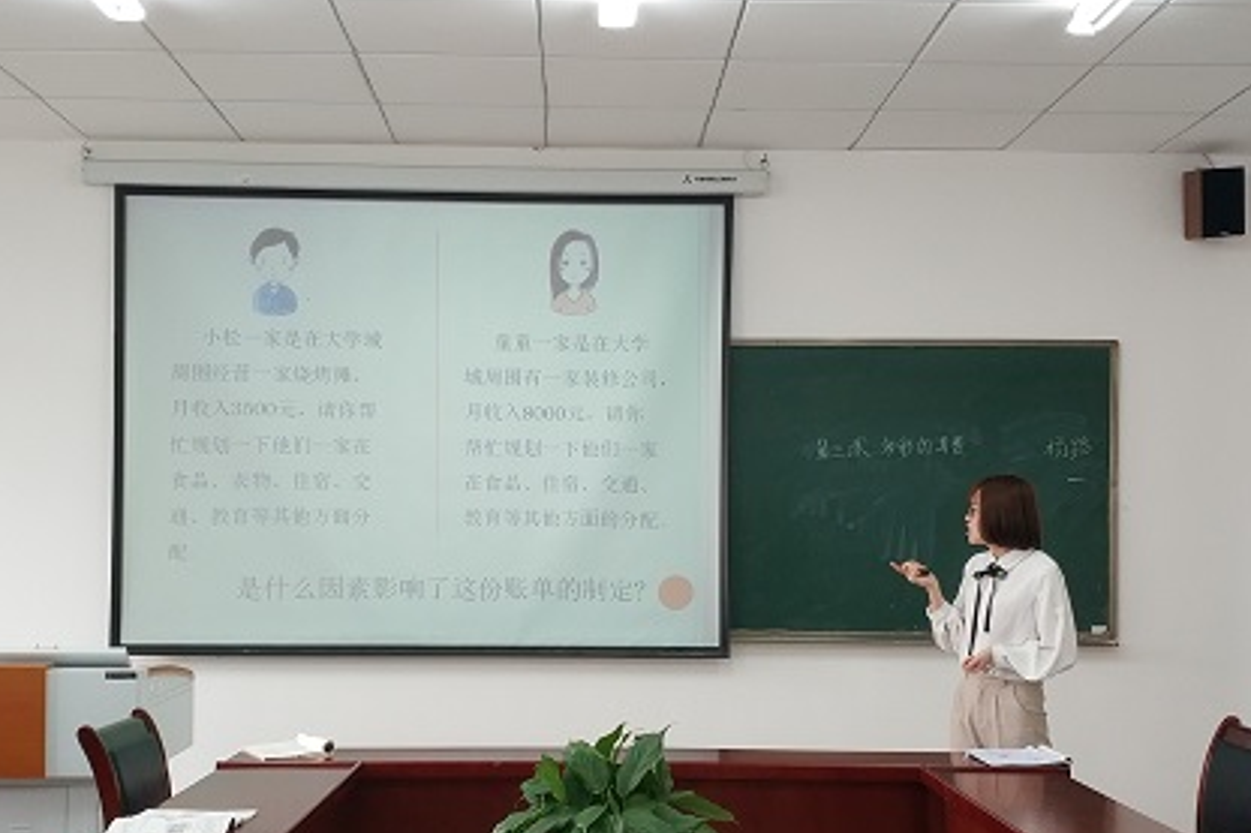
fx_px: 1528
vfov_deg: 30.2
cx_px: 538
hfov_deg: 44.4
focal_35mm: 44
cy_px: 574
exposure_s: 1/33
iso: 217
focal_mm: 4.5
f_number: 2
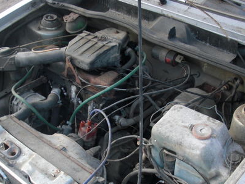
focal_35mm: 58
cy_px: 123
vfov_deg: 25.1
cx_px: 107
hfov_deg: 33.2
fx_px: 411
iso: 100
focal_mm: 6.3
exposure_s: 1/125
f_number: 2.8
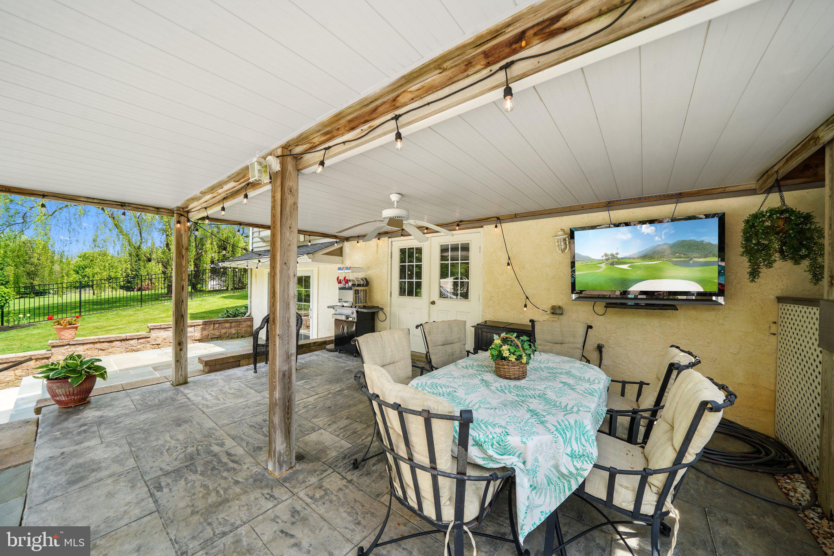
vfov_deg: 90.0
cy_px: 278
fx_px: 278
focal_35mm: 12
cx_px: 417
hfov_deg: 112.6
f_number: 5.6
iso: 100
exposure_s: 1/60
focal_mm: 12
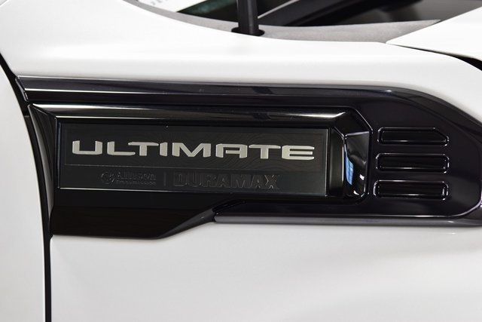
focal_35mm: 105
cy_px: 161
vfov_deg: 13.0
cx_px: 241
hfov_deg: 19.5
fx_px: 1406
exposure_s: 1/30
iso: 1000
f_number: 7.1
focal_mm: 70
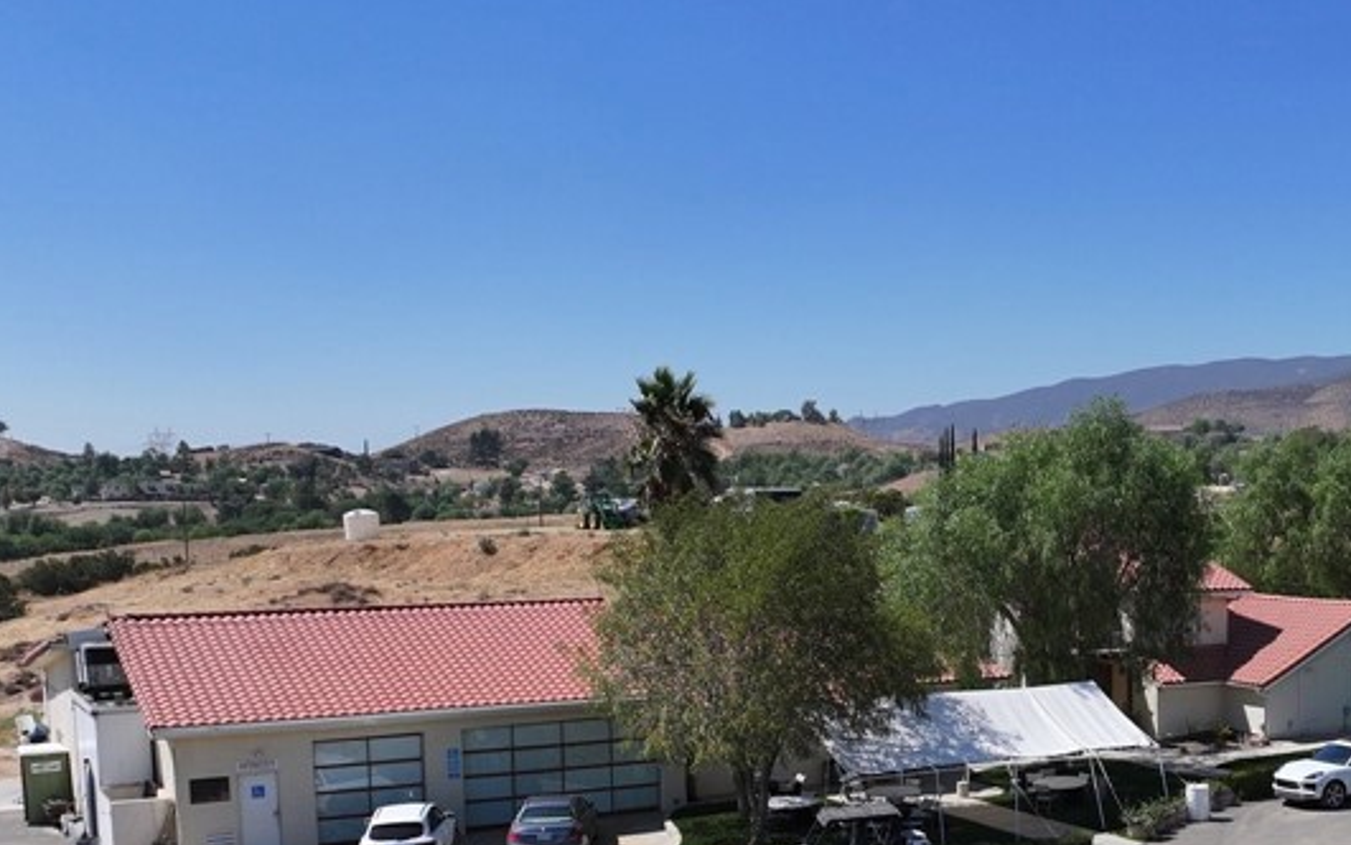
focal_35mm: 49
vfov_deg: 25.7
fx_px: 1804
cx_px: 1030
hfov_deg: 39.8
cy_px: 711
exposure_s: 1/3200
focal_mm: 12.29
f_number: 2.8
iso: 140
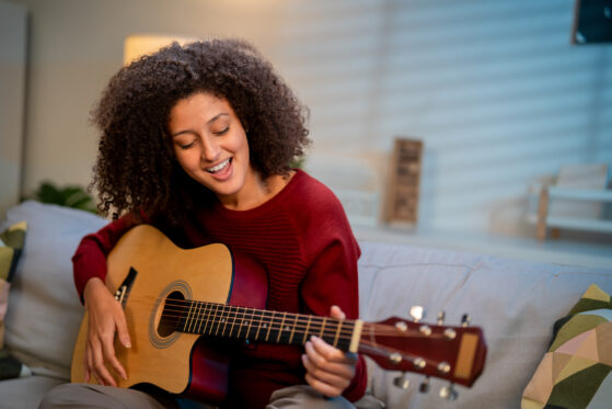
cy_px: 204
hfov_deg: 39.6
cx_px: 306
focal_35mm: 50
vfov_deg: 27.0
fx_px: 850
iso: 800
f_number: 1.4
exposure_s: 1/320
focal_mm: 50
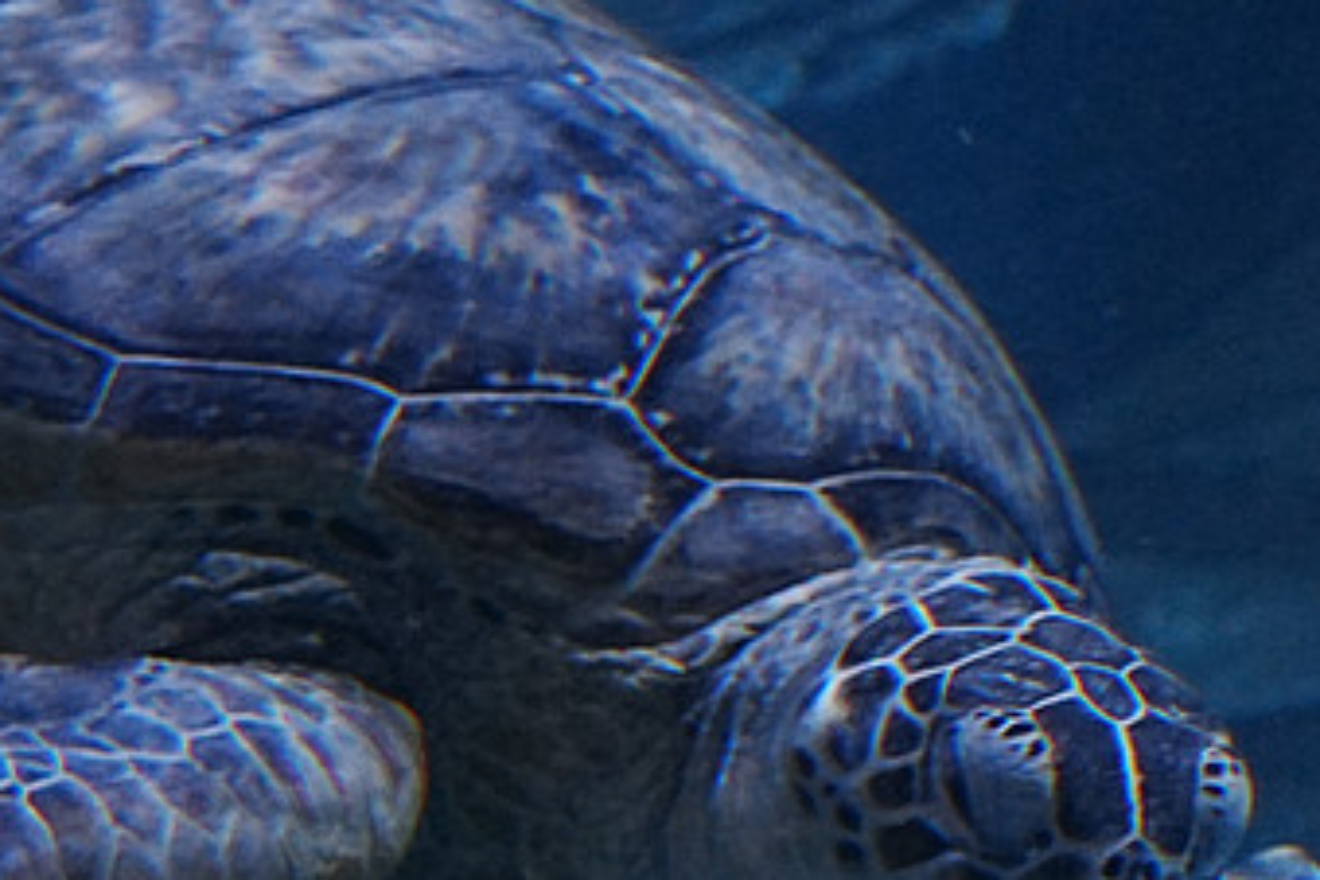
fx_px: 3630
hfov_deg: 20.6
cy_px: 746
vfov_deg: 13.7
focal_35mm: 99
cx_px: 588
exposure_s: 1/200
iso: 2500
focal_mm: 28
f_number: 2.8
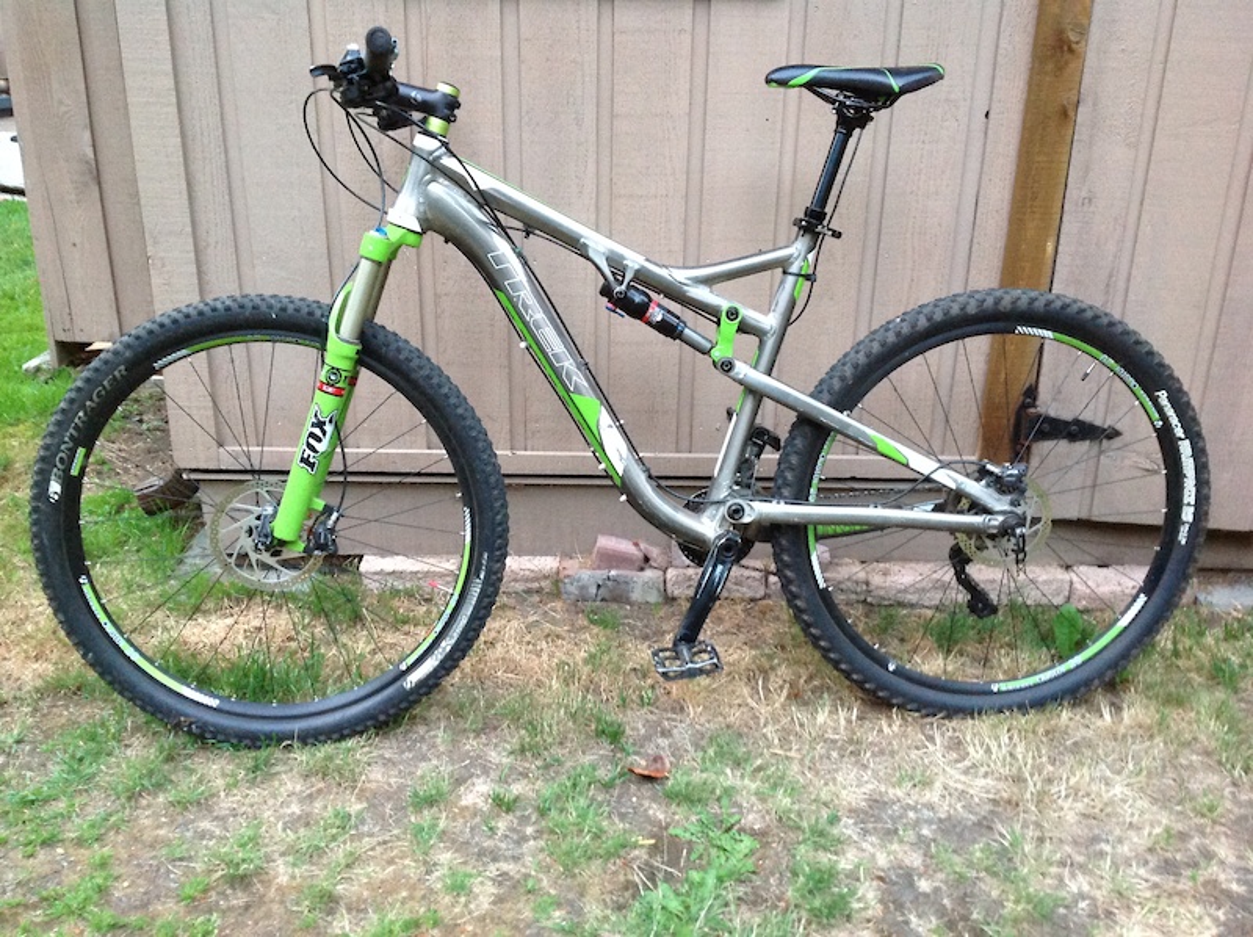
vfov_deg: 40.6
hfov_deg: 52.7
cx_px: 626
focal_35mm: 35
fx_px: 1265
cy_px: 468
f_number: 2.4
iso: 320
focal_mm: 4.28
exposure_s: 1/15
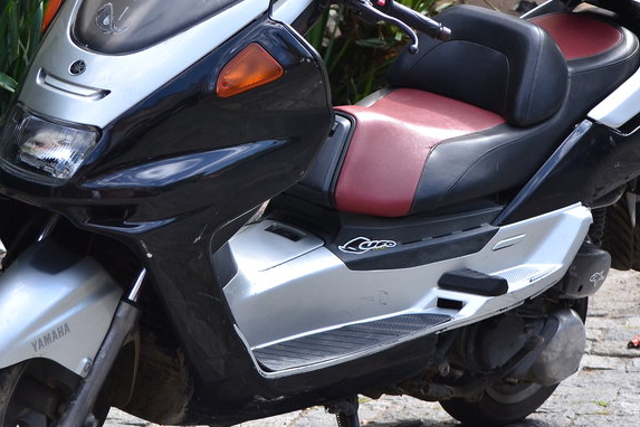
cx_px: 382
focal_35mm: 211
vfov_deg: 6.5
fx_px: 3751
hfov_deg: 9.8
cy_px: 162
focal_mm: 70
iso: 200
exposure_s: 1/320
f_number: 4.5
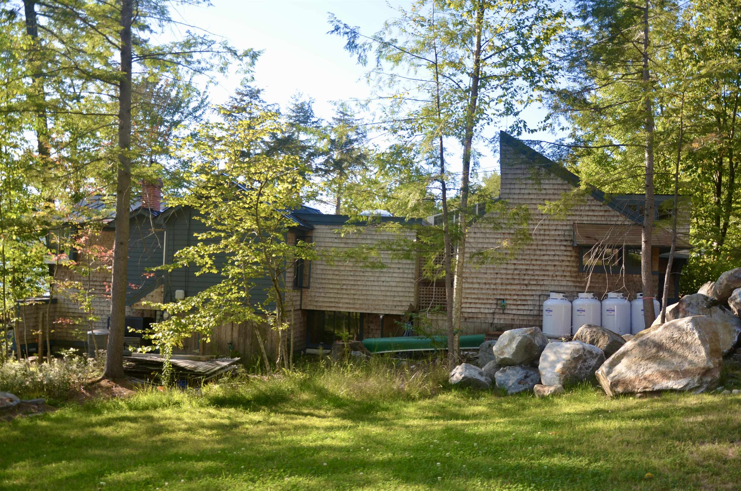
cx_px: 370
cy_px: 246
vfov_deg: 39.8
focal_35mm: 33
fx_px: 678
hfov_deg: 57.3
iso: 125
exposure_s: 1/250
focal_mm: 22
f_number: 4
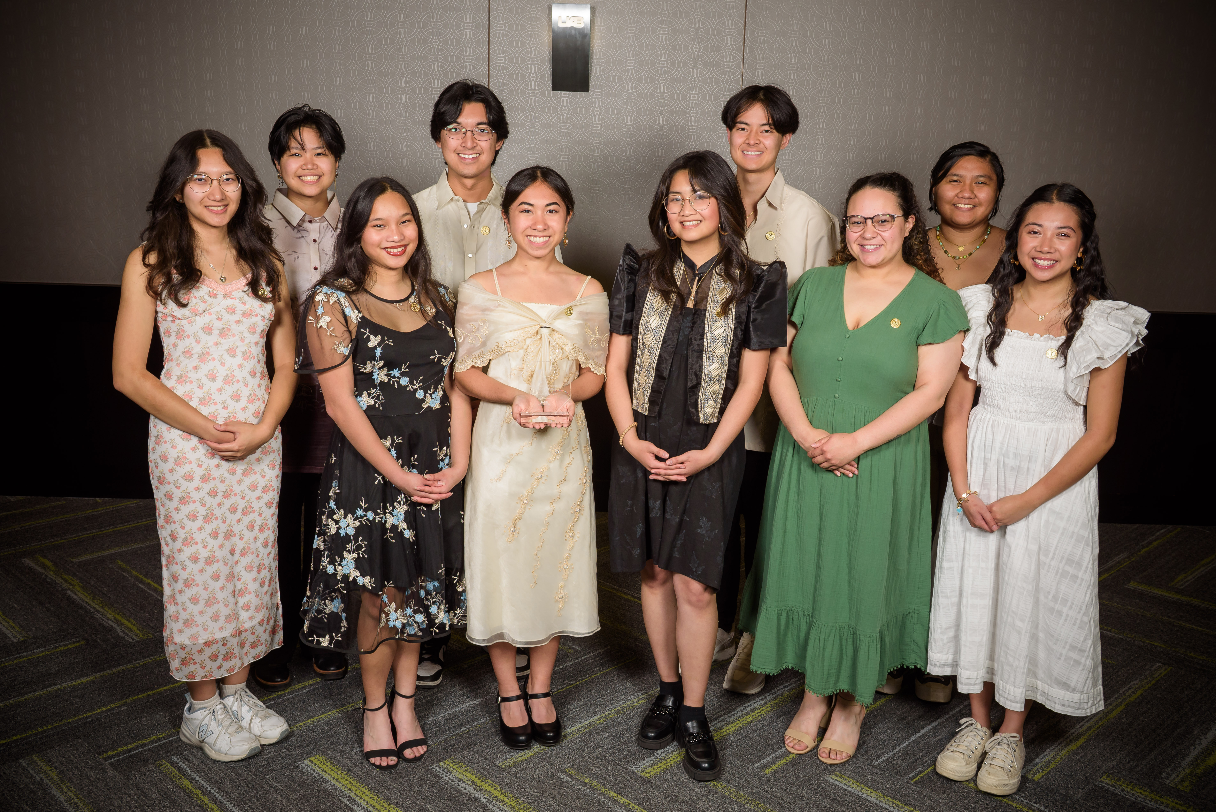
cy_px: 406
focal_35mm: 34
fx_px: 1149
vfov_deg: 38.9
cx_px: 608
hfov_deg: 55.8
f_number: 8
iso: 200
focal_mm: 34
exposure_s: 1/100
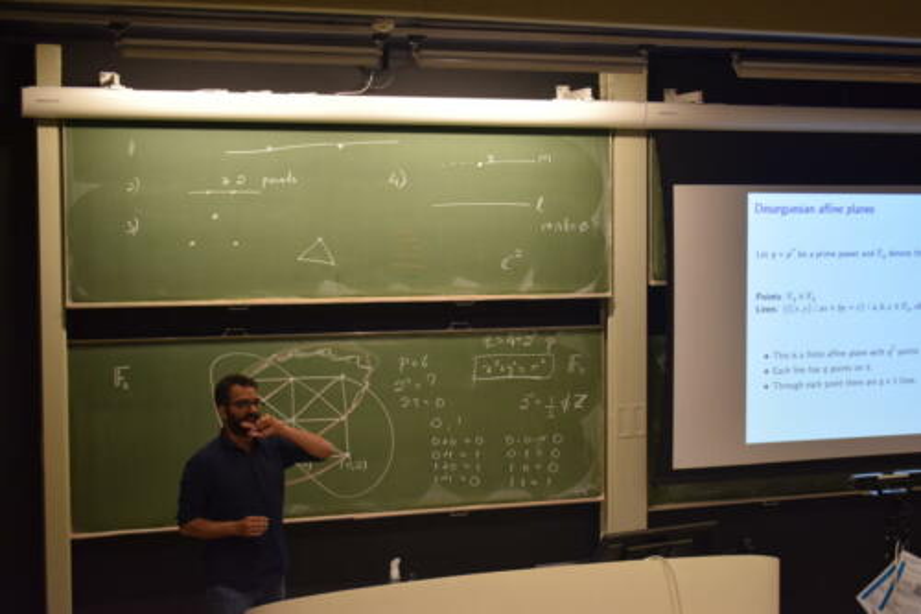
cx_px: 460
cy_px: 307
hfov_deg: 35.1
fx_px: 1458
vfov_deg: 23.8
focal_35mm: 57
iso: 900
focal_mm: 38
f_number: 4.8
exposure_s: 1/60
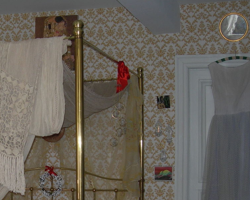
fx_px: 585
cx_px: 26
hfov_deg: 23.5
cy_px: 183
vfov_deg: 19.1
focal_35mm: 79
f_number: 2.8
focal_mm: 7.8
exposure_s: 1/60.1
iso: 51
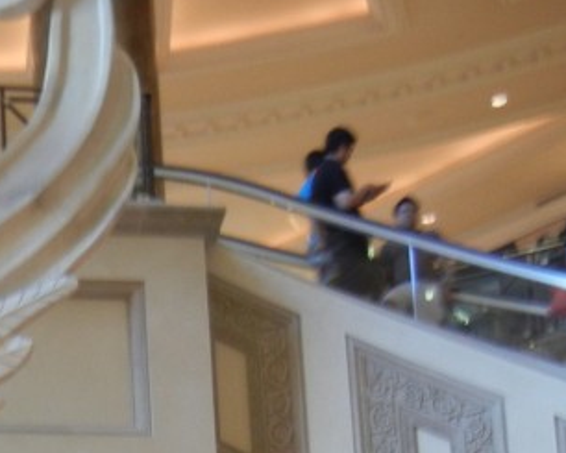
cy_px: 664
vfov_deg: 14.7
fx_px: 1642
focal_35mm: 98
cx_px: -292
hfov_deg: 17.5
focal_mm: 5.4
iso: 200
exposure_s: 1/5.3
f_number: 3.5
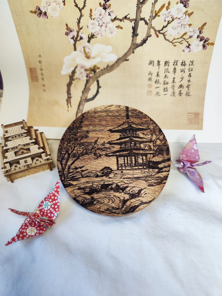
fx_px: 197
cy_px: 148
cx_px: 111
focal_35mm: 23
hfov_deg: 58.9
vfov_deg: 73.9
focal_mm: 7.01
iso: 872
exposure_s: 1/100
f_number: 1.69
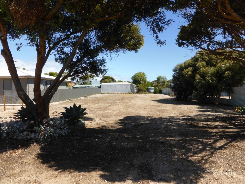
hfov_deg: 71.6
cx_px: 122
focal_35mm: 24
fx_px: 170
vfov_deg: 56.8
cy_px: 92
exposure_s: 1/1000
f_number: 3.3
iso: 100
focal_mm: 4.3
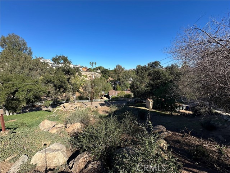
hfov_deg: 102.1
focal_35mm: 14
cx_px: 115
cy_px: 86
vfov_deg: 85.7
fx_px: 93
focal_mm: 2.22
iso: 40
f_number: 2.2
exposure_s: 1/1416
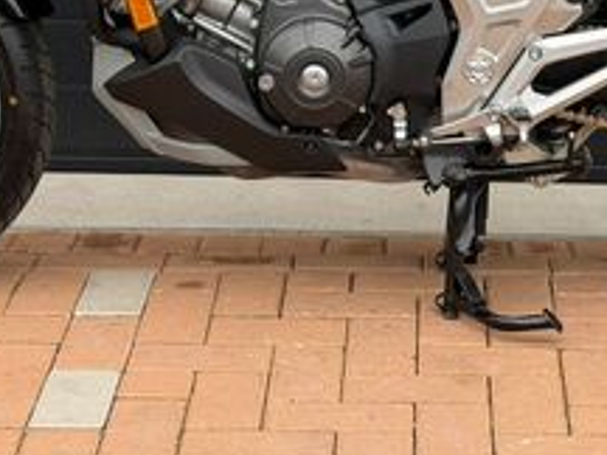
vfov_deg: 10.3
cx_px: 410
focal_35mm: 142
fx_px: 2490
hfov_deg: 13.9
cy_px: -118
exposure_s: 1/326
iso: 80
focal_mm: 6.76
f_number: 1.78
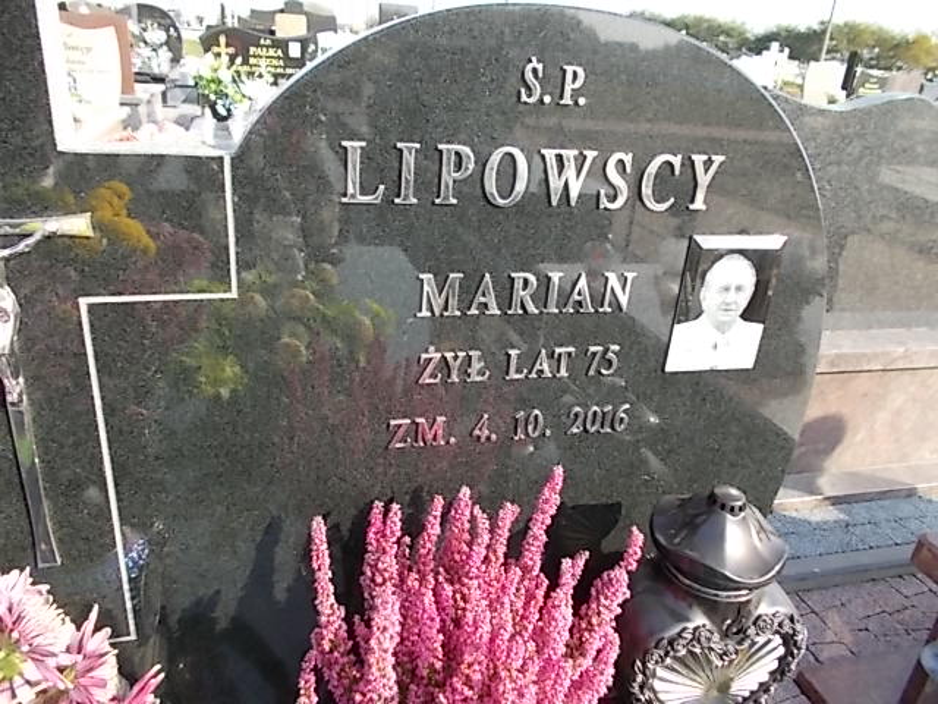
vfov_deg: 53.1
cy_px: 352
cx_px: 469
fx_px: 705
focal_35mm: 26
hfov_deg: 67.3
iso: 80
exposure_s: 1/250
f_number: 3.2
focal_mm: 4.6
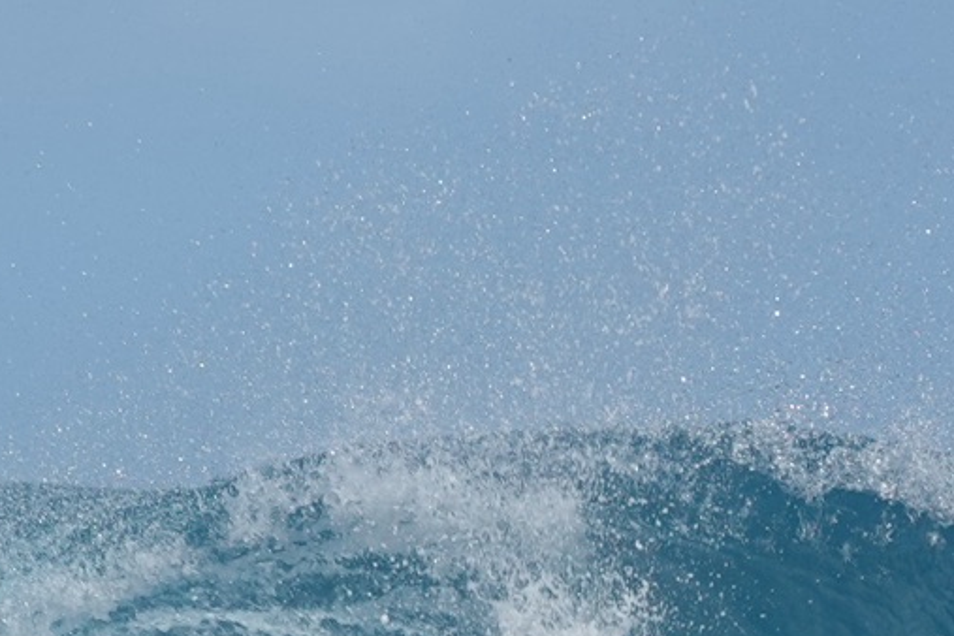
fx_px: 75228
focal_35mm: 2839
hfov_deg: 0.7
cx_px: 363
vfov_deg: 0.5
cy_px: 660
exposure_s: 1/1000
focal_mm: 220
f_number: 4.5
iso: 100
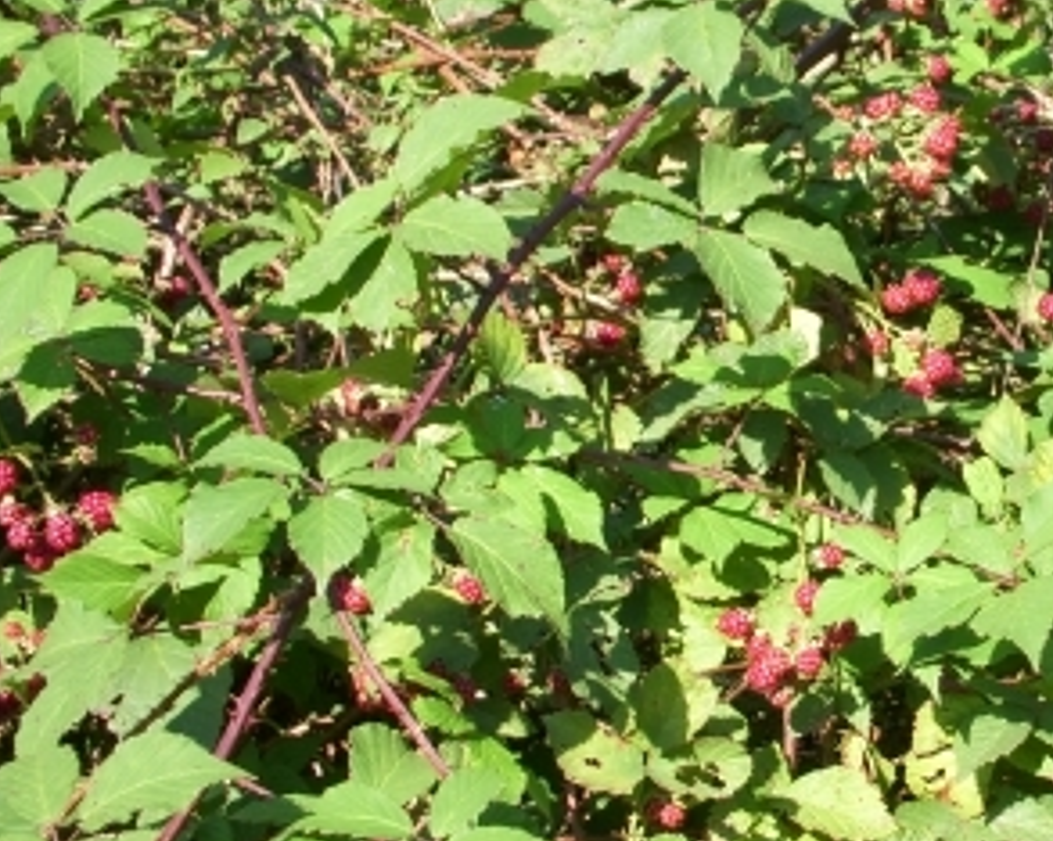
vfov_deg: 20.1
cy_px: 403
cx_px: 963
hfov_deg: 24.3
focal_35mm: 76
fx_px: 2367
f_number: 3.3
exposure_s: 1/250
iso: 100
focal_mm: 6.3
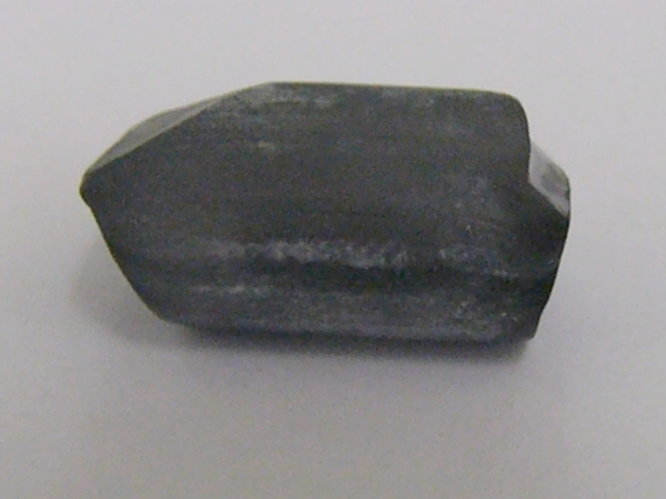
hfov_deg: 52.6
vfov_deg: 40.7
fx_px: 673
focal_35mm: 35
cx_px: 333
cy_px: 250
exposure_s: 1/40
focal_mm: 4.6
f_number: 2.8
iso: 200
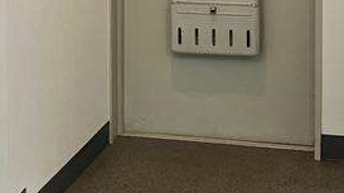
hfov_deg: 25.0
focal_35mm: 85
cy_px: -122
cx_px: 192
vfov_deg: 13.2
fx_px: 775
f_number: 1.8
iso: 80
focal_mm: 3.99
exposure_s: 1/50
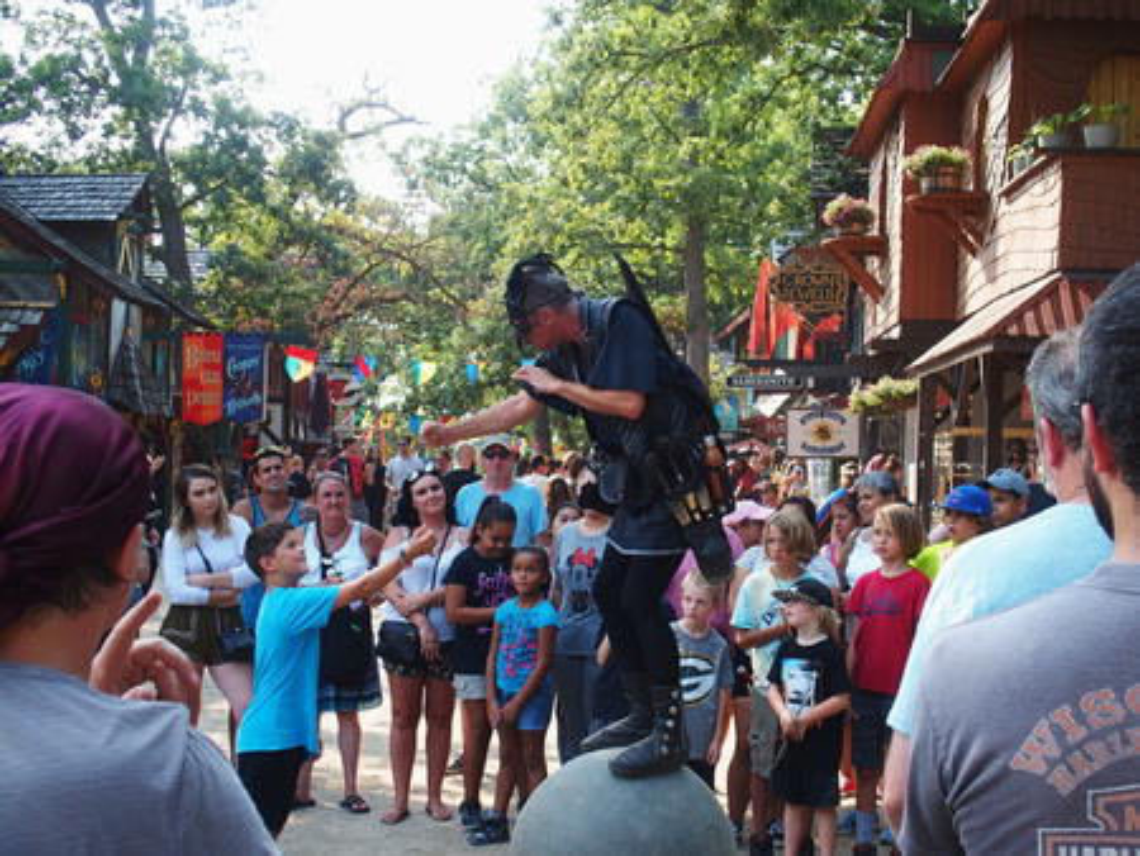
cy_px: 428
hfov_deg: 38.2
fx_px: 1648
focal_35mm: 50
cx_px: 570
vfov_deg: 29.1
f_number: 3.5
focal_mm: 10.8
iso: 100
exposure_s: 1/250
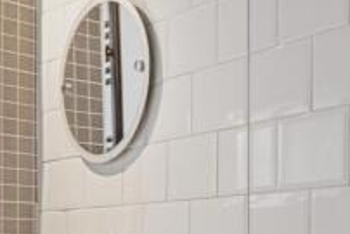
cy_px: 280
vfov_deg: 18.3
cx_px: 288
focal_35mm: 71
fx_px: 691
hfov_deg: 27.8
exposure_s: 1
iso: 640
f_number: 8
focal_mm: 14
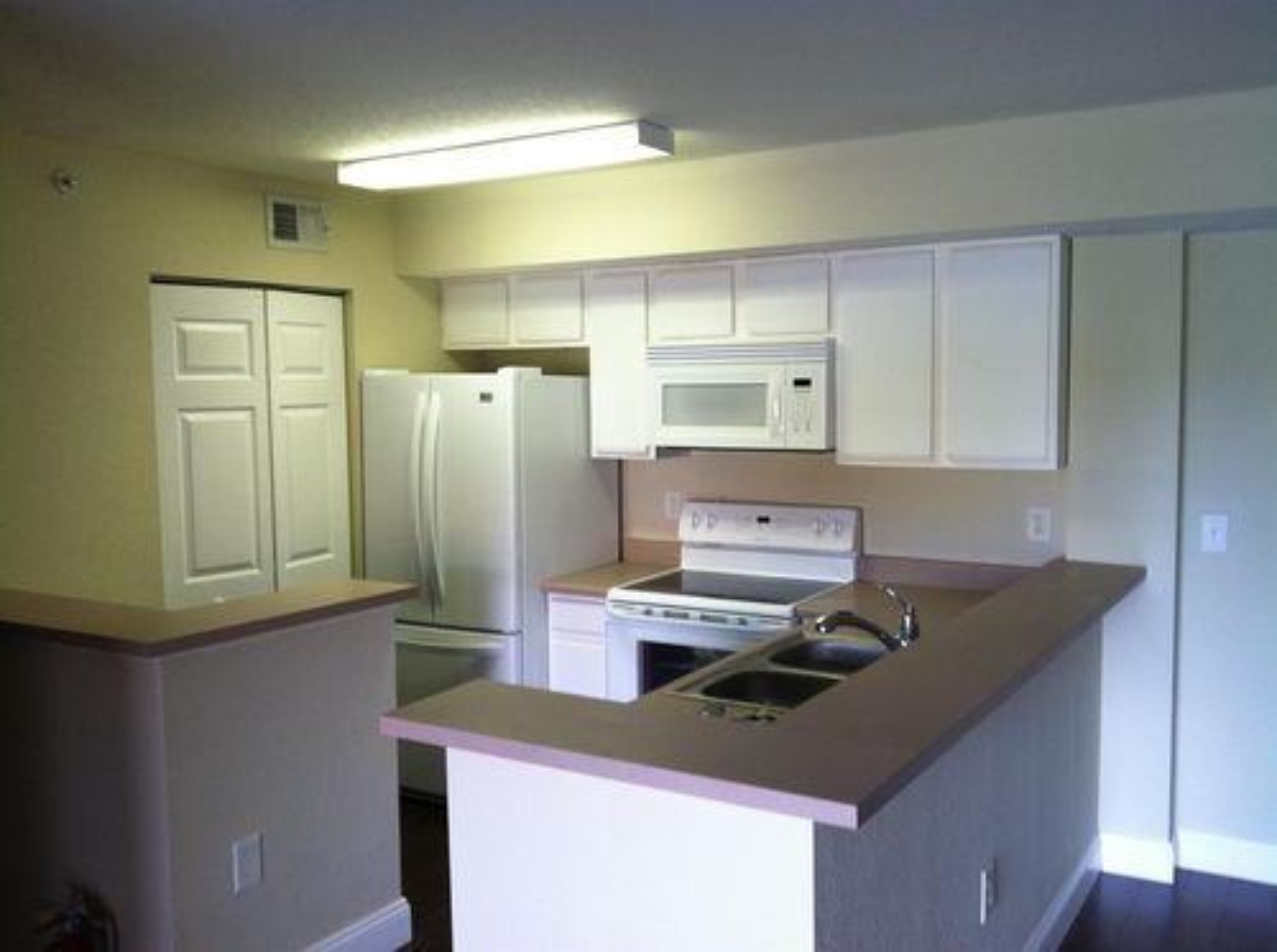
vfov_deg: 40.6
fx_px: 1289
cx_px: 638
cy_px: 476
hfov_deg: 52.7
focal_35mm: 35
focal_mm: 3.85
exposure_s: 1/15
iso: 80
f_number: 2.8
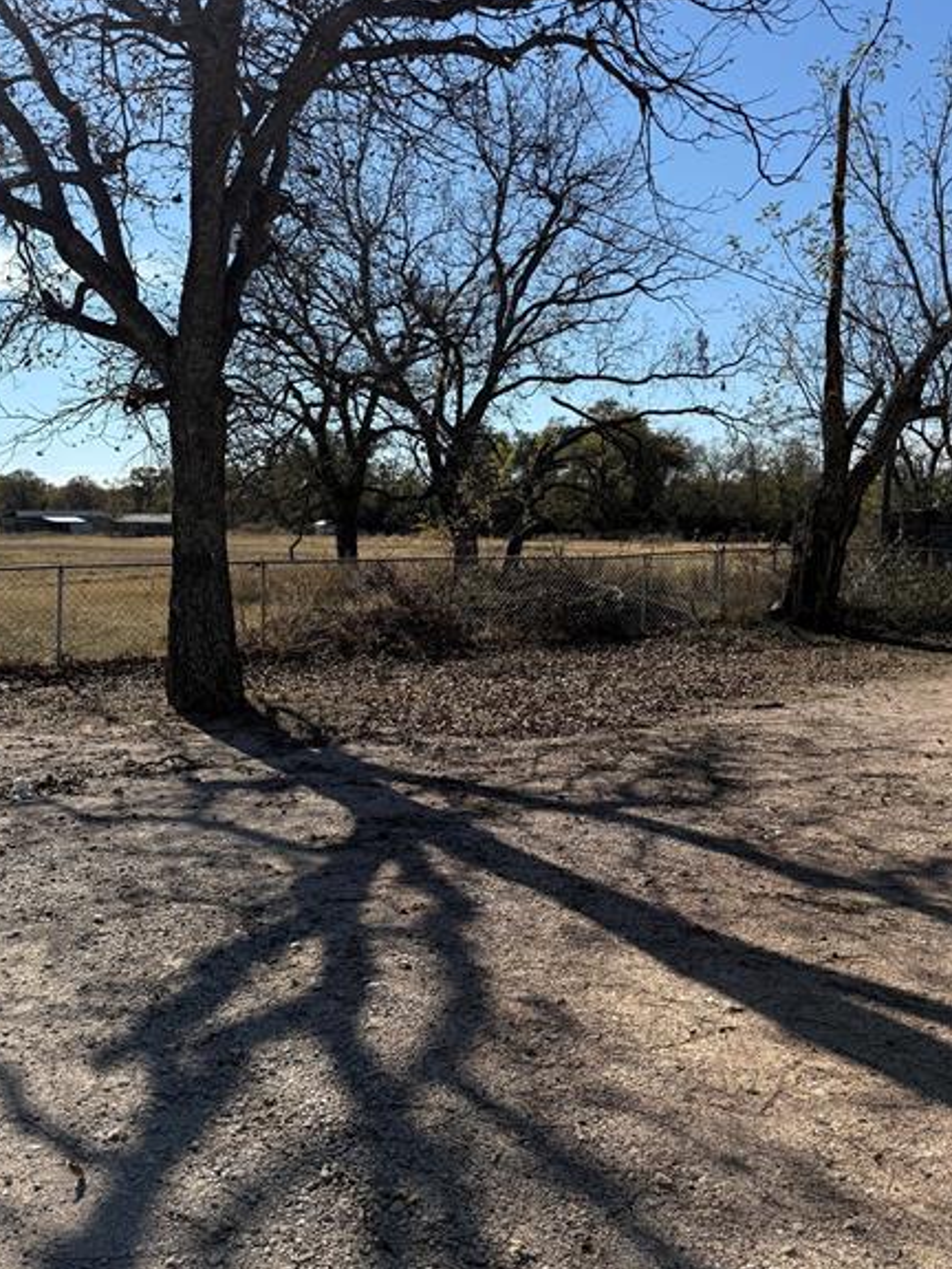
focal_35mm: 32
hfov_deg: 44.1
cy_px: 571
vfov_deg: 56.7
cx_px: 428
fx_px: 1173
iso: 80
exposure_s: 1/5714
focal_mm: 6.76
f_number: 1.78
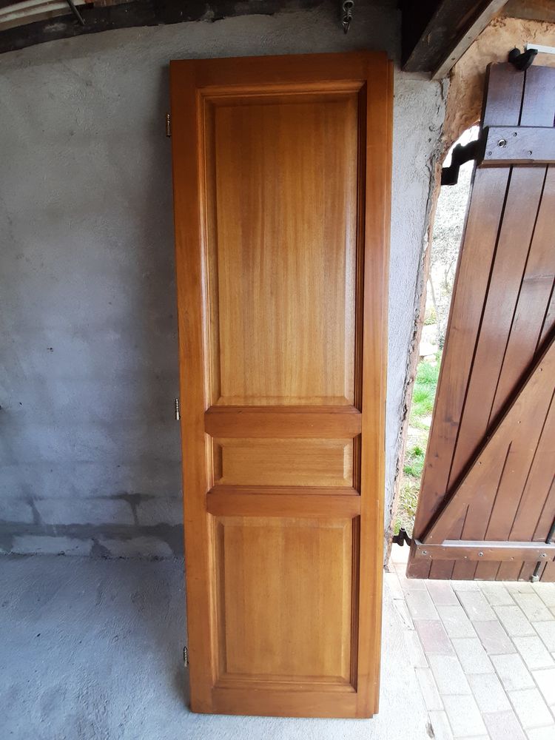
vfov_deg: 106.2
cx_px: 278
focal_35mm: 13
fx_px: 278
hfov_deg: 89.9
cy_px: 370
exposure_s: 1/50
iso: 80
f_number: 2.2
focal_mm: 1.42
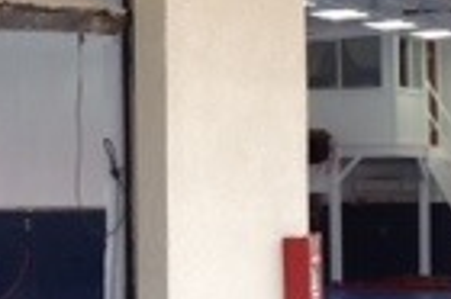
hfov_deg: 12.2
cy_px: 151
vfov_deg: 8.2
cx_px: 35
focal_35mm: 167
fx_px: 2090
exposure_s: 1/323
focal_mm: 4.28
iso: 64
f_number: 2.4
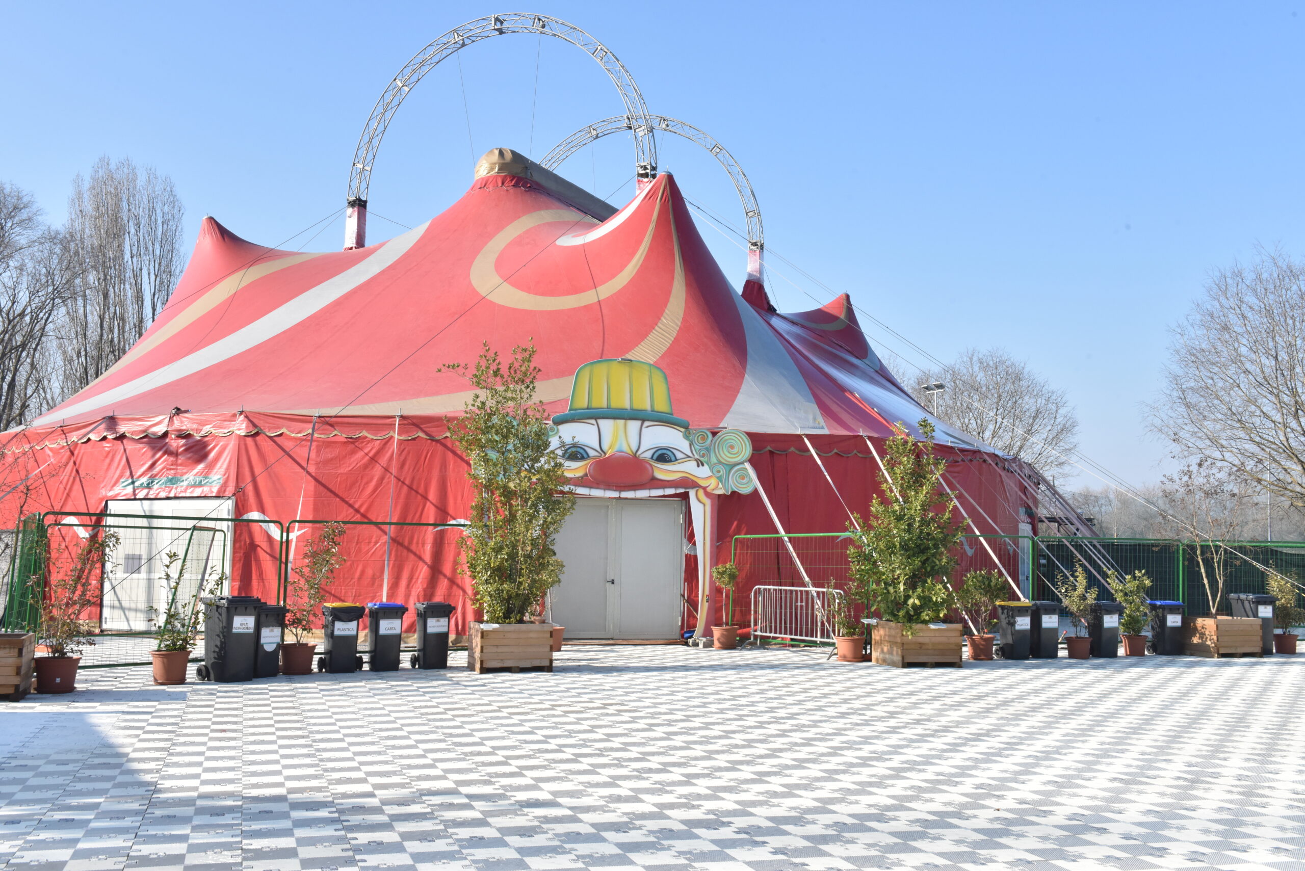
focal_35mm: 38
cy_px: 436
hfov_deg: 50.7
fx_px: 1378
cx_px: 652
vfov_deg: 35.1
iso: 1400
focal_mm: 38
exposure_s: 1/500
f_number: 14
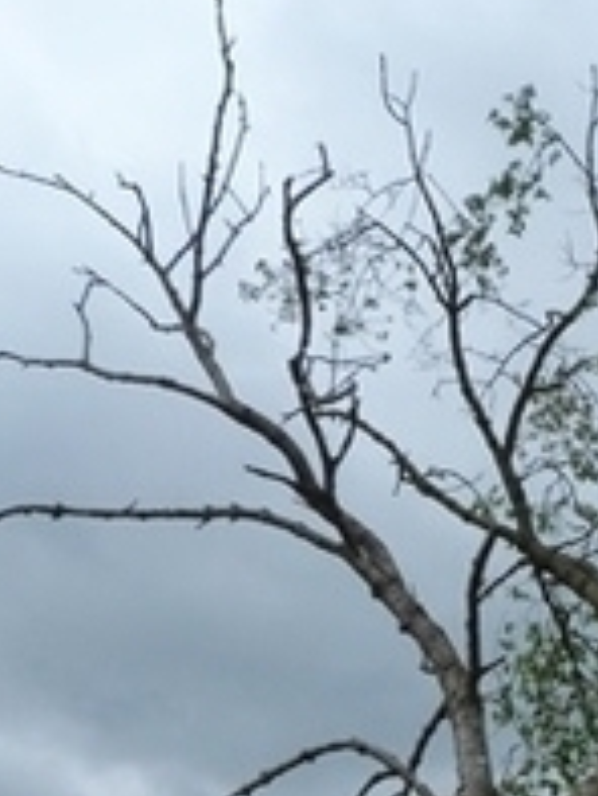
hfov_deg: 18.5
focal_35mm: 76
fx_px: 1749
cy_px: 840
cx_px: 691
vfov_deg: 24.2
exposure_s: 1/200
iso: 125
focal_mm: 4.5
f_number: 5.6
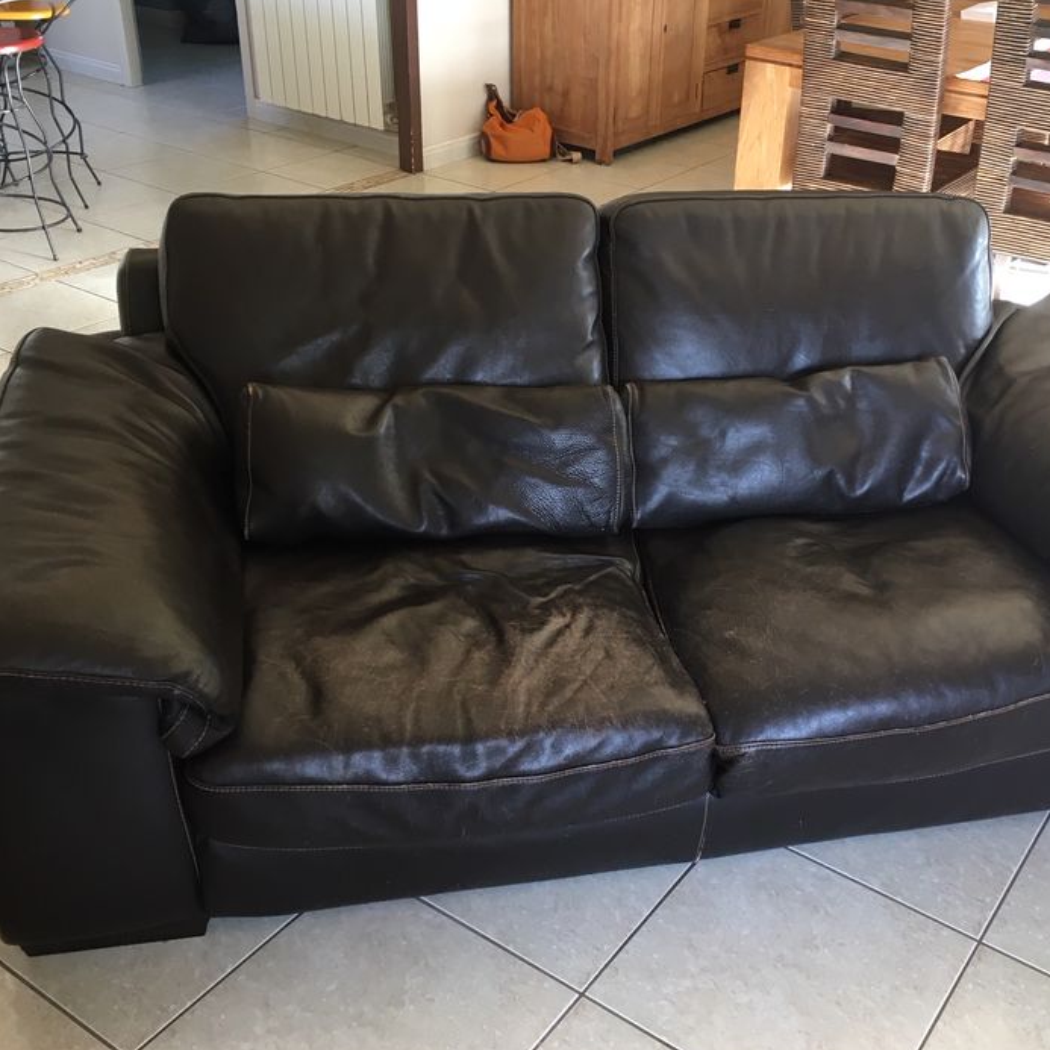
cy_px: 518
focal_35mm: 37
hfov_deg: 44.7
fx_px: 1270
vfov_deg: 44.9
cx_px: 635
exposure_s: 1/33
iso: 100
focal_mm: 4.15
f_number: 2.2
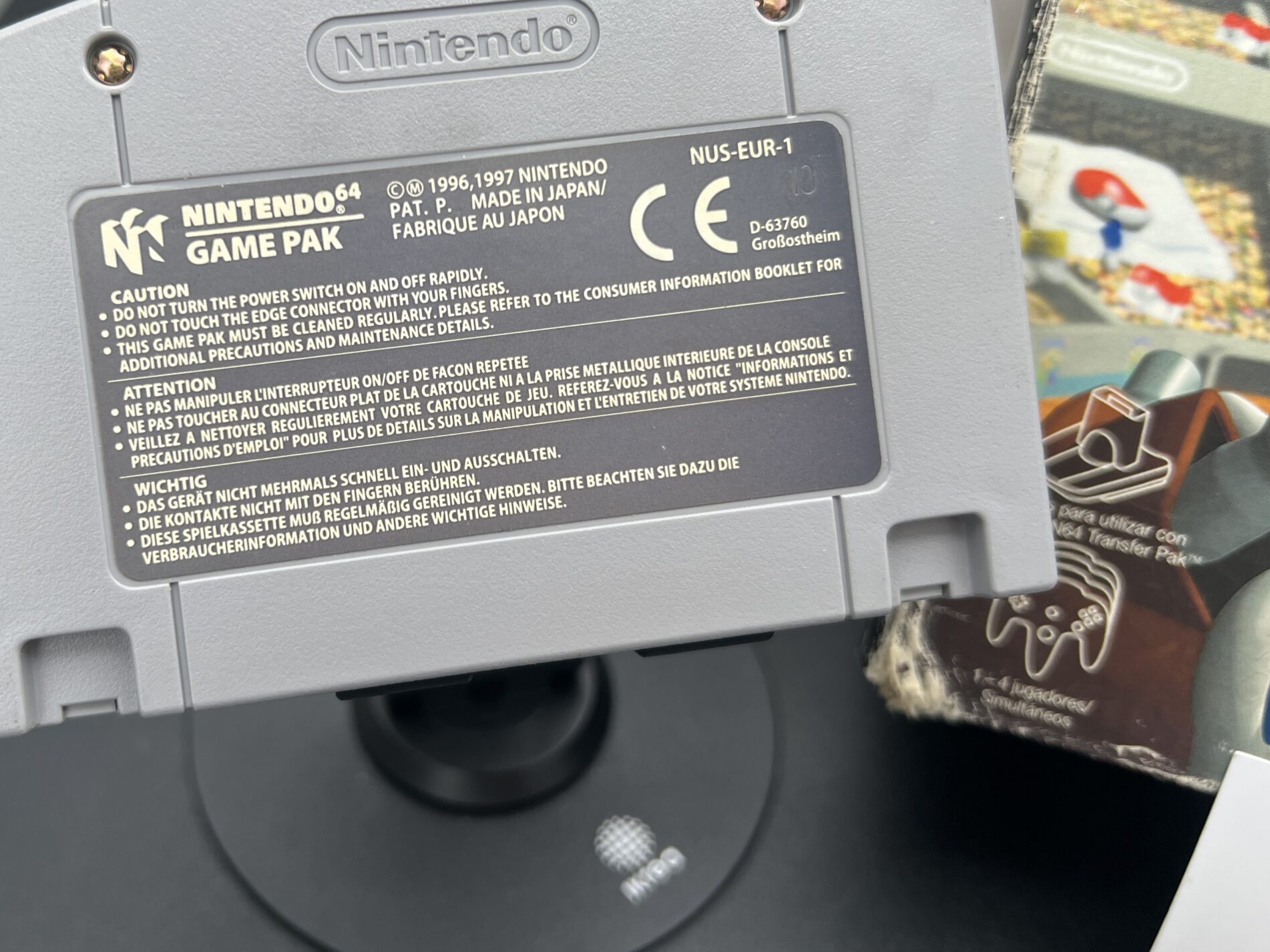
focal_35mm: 35
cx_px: 439
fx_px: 1284
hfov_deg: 51.8
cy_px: 357
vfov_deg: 40.4
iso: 50
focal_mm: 5.7
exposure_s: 1/307
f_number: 1.5
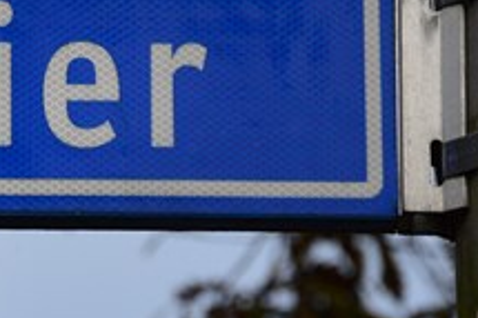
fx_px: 7773
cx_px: -56
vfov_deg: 2.3
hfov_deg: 3.5
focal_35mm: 586
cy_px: -58
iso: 400
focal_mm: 105
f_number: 5.6
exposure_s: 1/1600
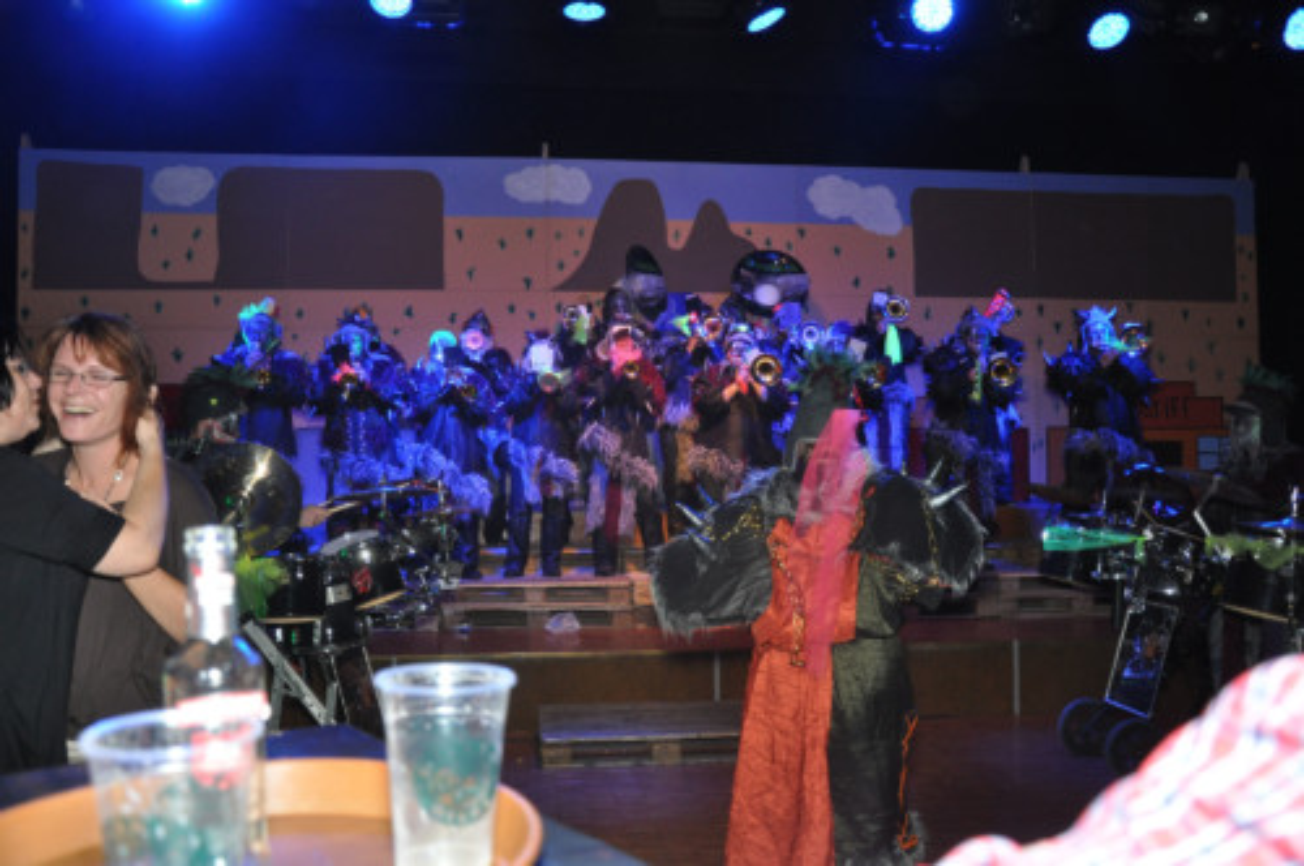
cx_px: 652
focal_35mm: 32
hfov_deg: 59.6
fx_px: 1140
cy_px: 433
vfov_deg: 41.6
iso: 800
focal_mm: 21
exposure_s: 1/60
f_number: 4
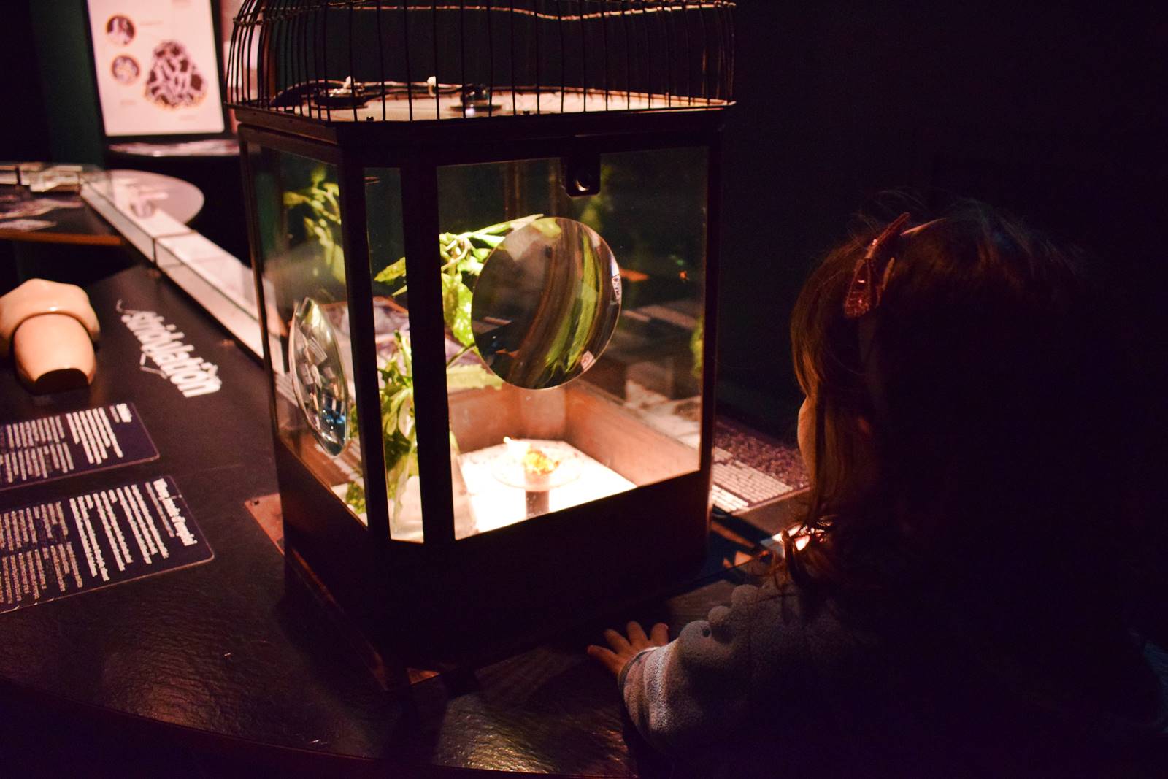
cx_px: 584
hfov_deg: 61.9
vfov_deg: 43.6
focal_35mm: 30
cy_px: 390
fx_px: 973
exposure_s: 1/60
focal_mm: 20
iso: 5000
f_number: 3.8
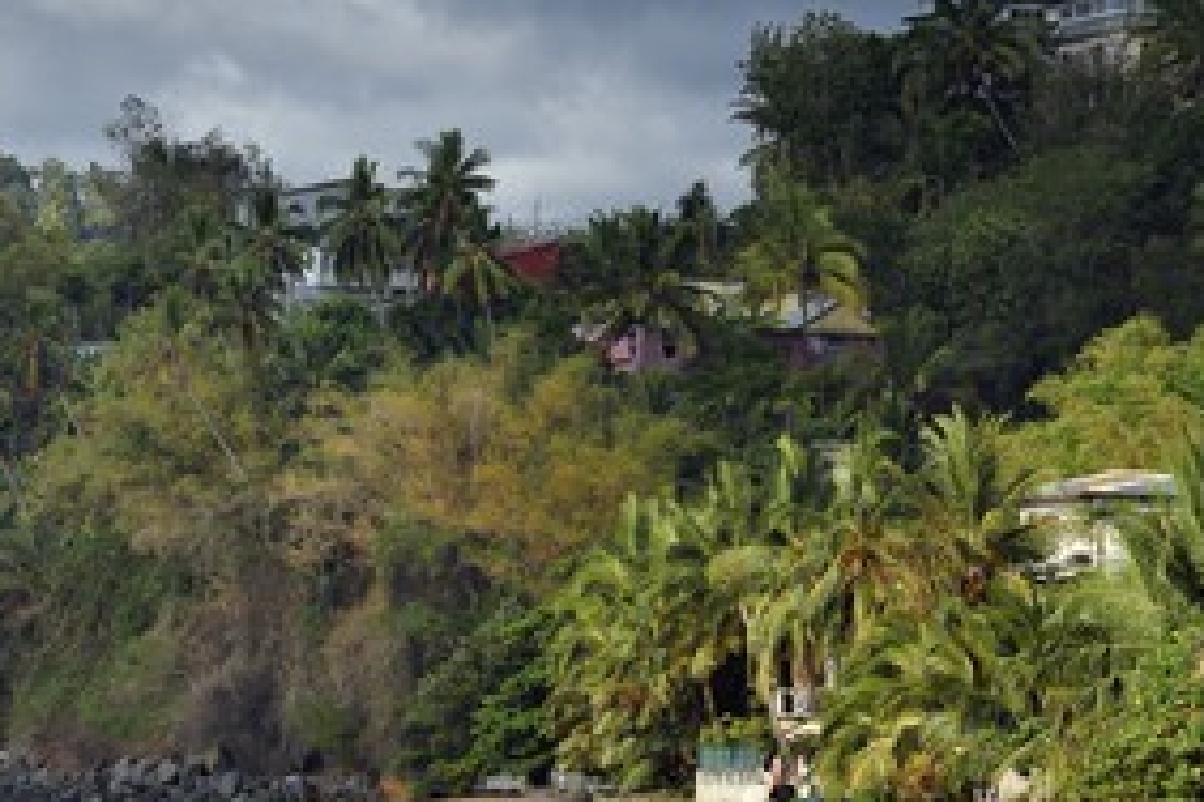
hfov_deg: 6.9
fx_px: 9966
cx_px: 431
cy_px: 516
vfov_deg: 4.6
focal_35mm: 298
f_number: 10
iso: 200
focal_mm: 200
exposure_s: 1/320
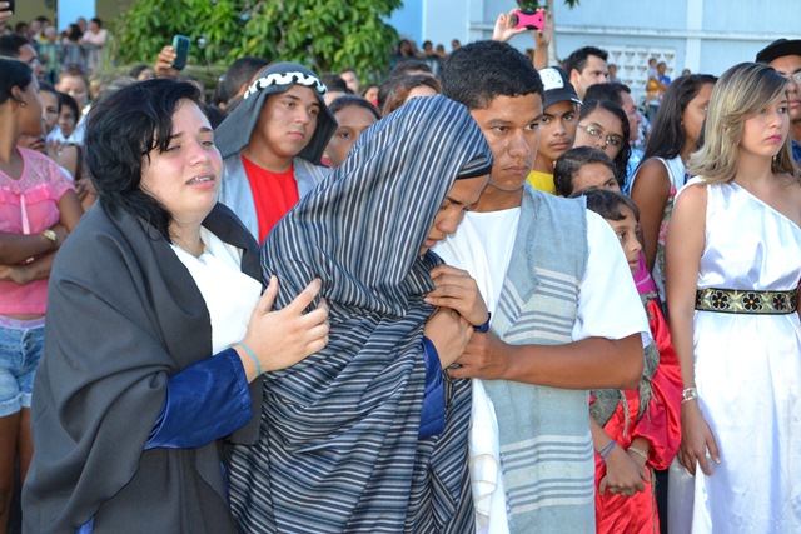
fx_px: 1502
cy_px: 267
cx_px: 400
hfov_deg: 29.9
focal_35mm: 68
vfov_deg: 20.2
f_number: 5.3
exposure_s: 1/60
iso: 1800
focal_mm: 45
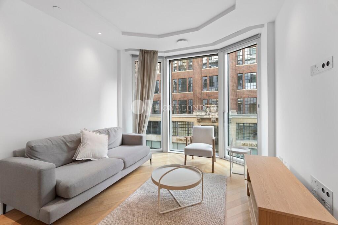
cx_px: 169
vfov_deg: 77.3
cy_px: 112
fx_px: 141
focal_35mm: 15
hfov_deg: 100.4
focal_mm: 10
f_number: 4
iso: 100
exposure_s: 1/6
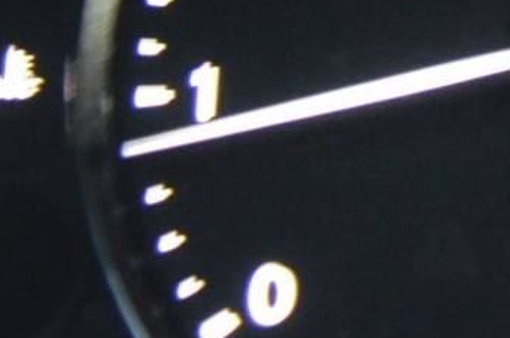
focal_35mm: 257
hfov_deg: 7.4
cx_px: 1313
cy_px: -165
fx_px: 3634
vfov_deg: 5.3
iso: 1600
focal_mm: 24
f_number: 2.8
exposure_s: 1/8
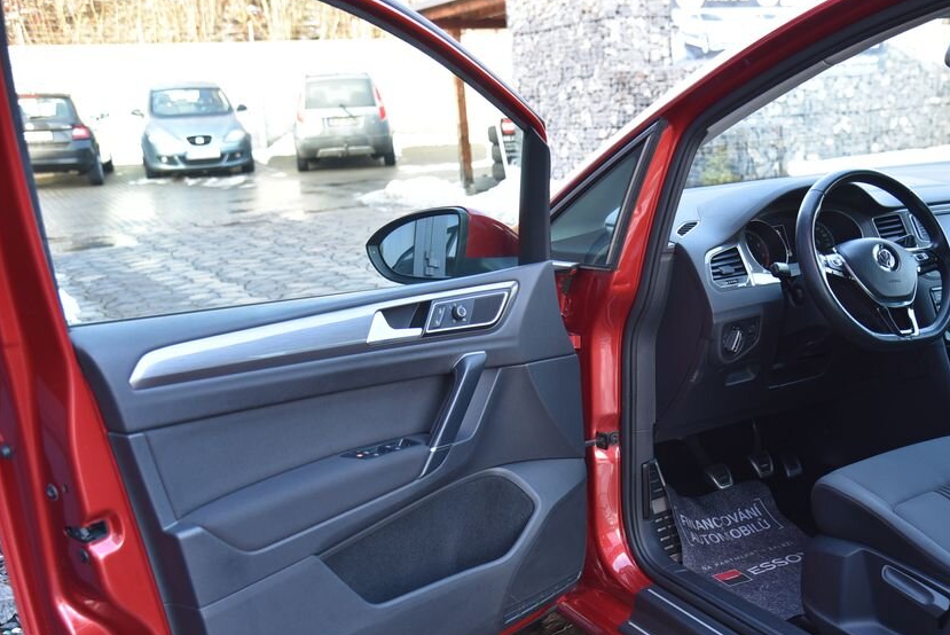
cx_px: 576
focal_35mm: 42
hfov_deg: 46.1
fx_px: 1109
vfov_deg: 31.9
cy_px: 379
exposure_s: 1/80
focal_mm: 34
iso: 500
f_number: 4.5
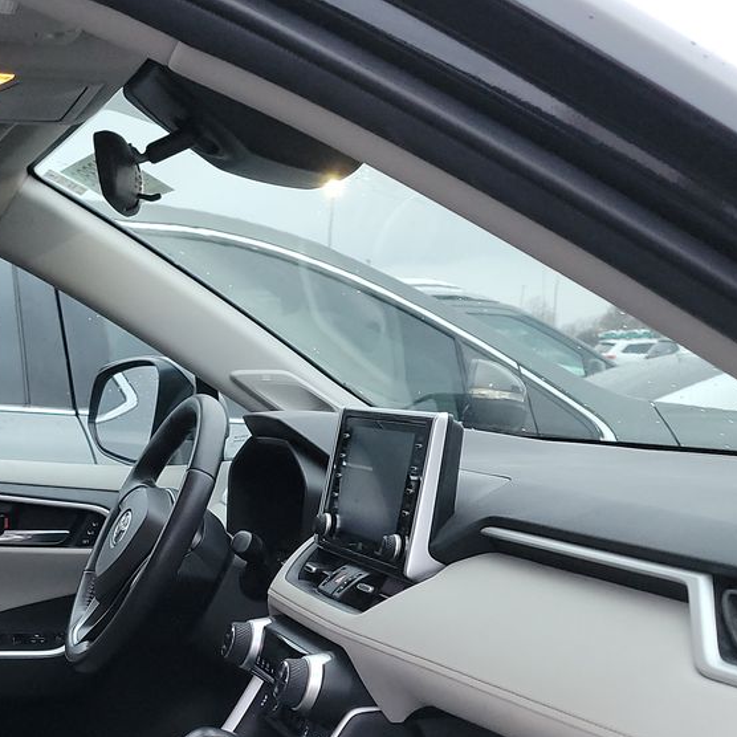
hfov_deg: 26.8
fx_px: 1469
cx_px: 23
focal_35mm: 61
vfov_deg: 26.7
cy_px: 730
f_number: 1.8
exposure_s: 1/30
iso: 767
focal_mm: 6.7
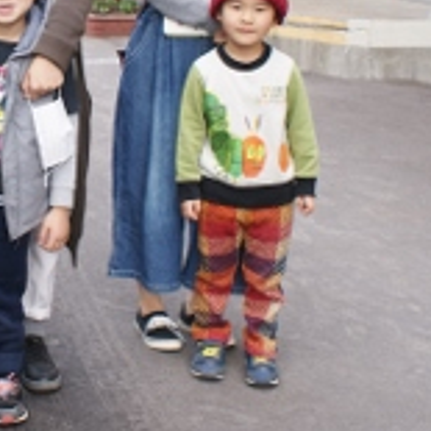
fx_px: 1042
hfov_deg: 22.3
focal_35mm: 74
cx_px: -17
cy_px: 74
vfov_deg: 23.0
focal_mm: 20
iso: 100
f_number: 5.6
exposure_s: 1/50
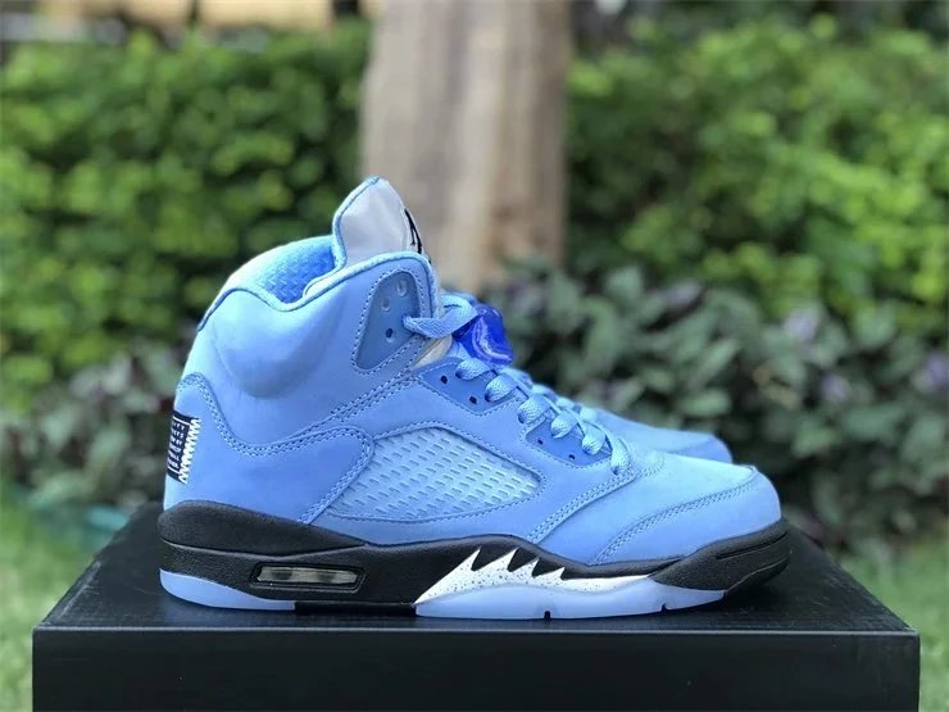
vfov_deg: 25.7
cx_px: 474
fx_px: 1563
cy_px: 356
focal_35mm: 57
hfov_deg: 33.8
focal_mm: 6.6
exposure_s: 1/50
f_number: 2.8
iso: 25
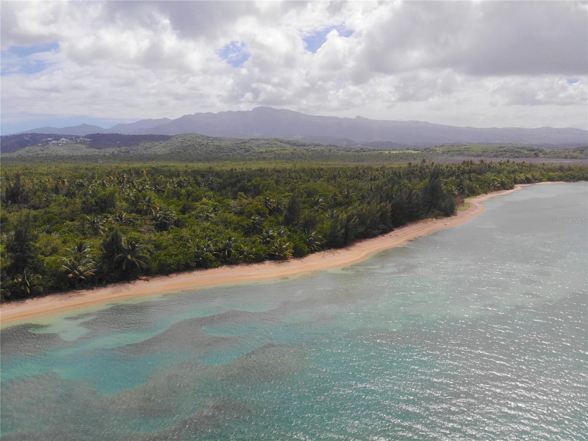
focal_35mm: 24
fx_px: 408
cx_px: 294
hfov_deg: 71.6
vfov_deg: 56.8
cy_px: 220
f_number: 2.8
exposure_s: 1/1828
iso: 100
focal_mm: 4.5
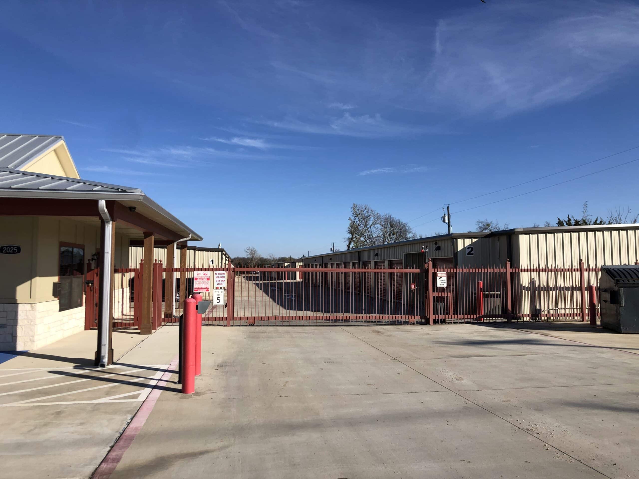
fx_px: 517
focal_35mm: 28
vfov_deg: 49.7
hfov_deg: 63.4
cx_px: 320
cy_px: 240
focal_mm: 4
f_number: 1.8
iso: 20
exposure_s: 1/2667
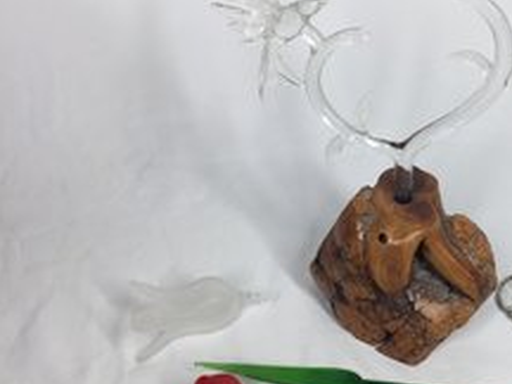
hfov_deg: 40.1
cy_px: 224
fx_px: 680
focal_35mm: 46
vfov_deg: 31.5
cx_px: 383
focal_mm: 4.15
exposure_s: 1/142
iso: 32
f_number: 2.2
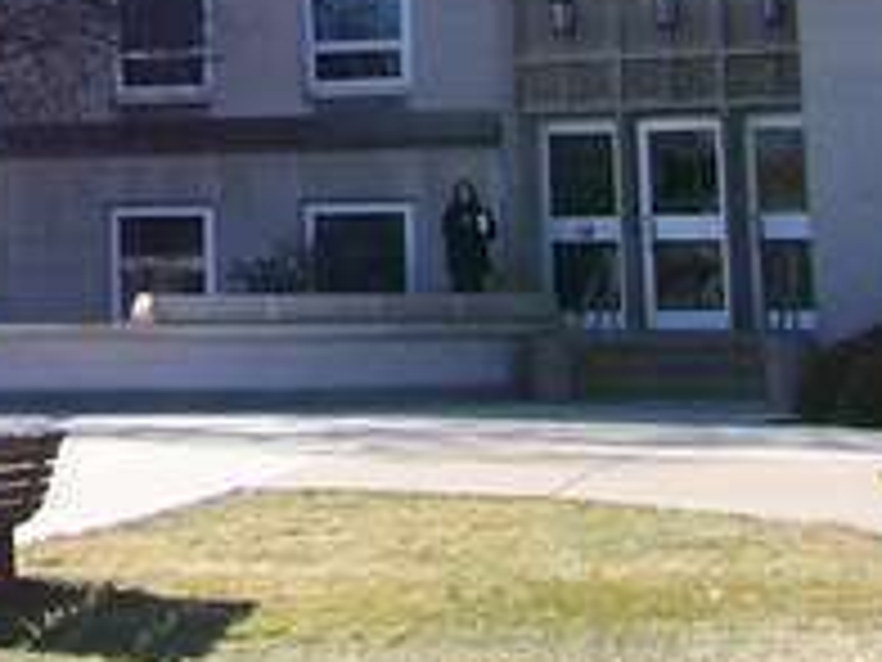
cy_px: -518
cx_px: -711
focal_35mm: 139
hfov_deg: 12.9
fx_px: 3542
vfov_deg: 10.1
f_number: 5.6
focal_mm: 5.6
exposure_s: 1/250
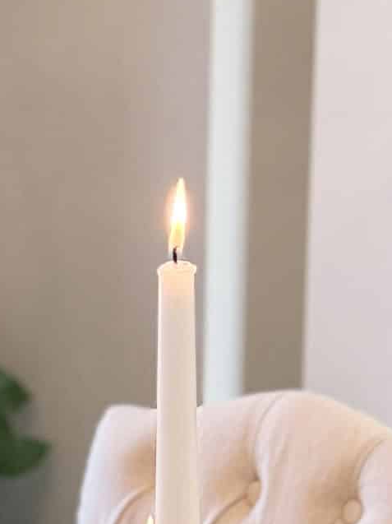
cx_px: -119
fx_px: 2297
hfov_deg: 9.6
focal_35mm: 152
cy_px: 664
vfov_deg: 12.6
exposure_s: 1/231
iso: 200
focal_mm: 6.8
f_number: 1.8
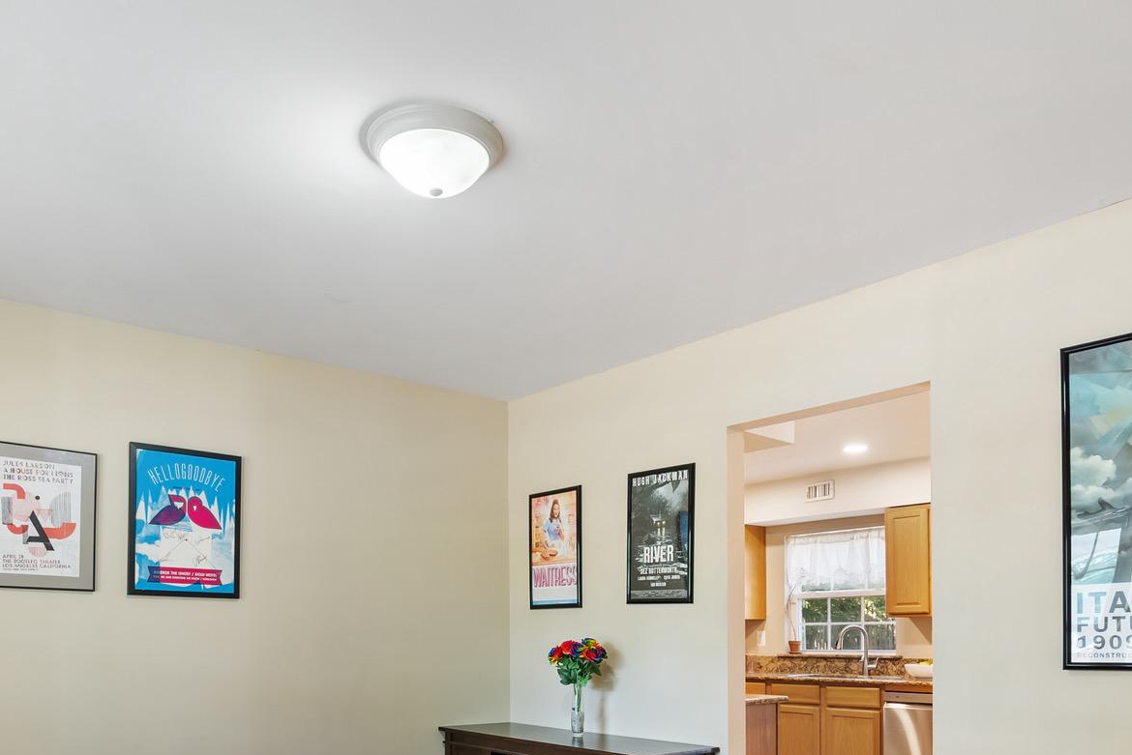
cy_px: 638
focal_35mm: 28
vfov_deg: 43.5
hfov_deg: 65.4
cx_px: 525
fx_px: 881
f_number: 8
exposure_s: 1/2
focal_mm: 16
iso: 320
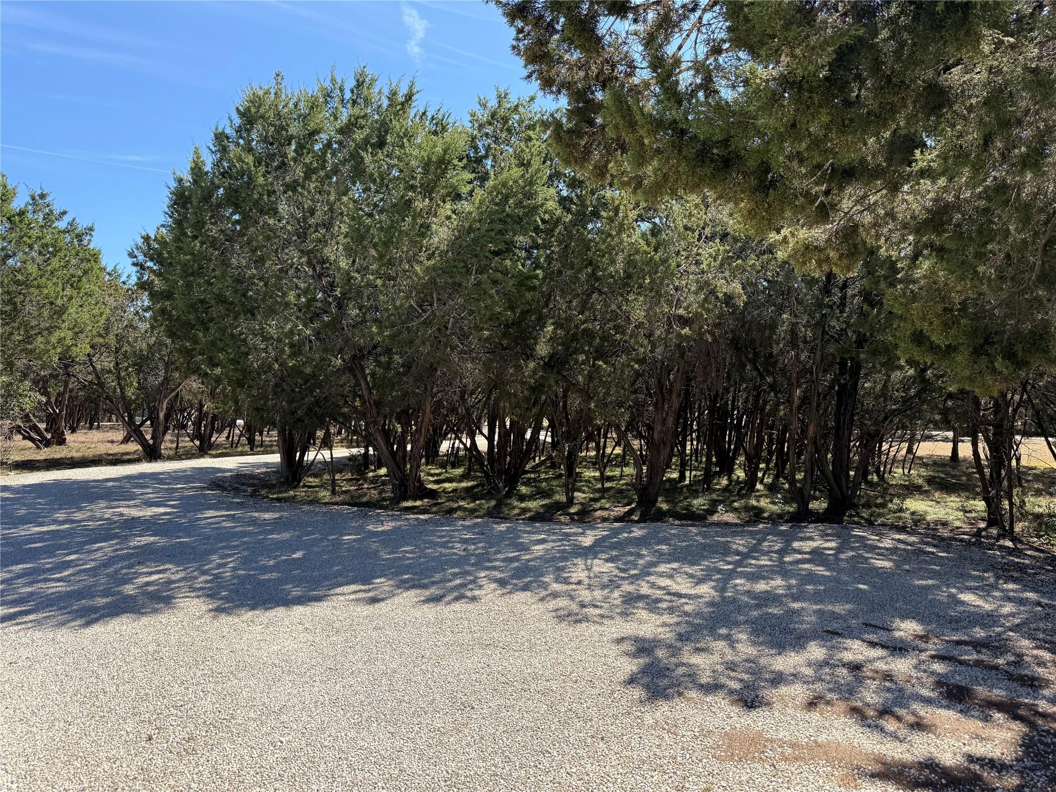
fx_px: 732
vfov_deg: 56.8
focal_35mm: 24
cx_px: 528
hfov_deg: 71.6
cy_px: 396
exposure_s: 1/1653
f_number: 1.78
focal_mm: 6.76
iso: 100
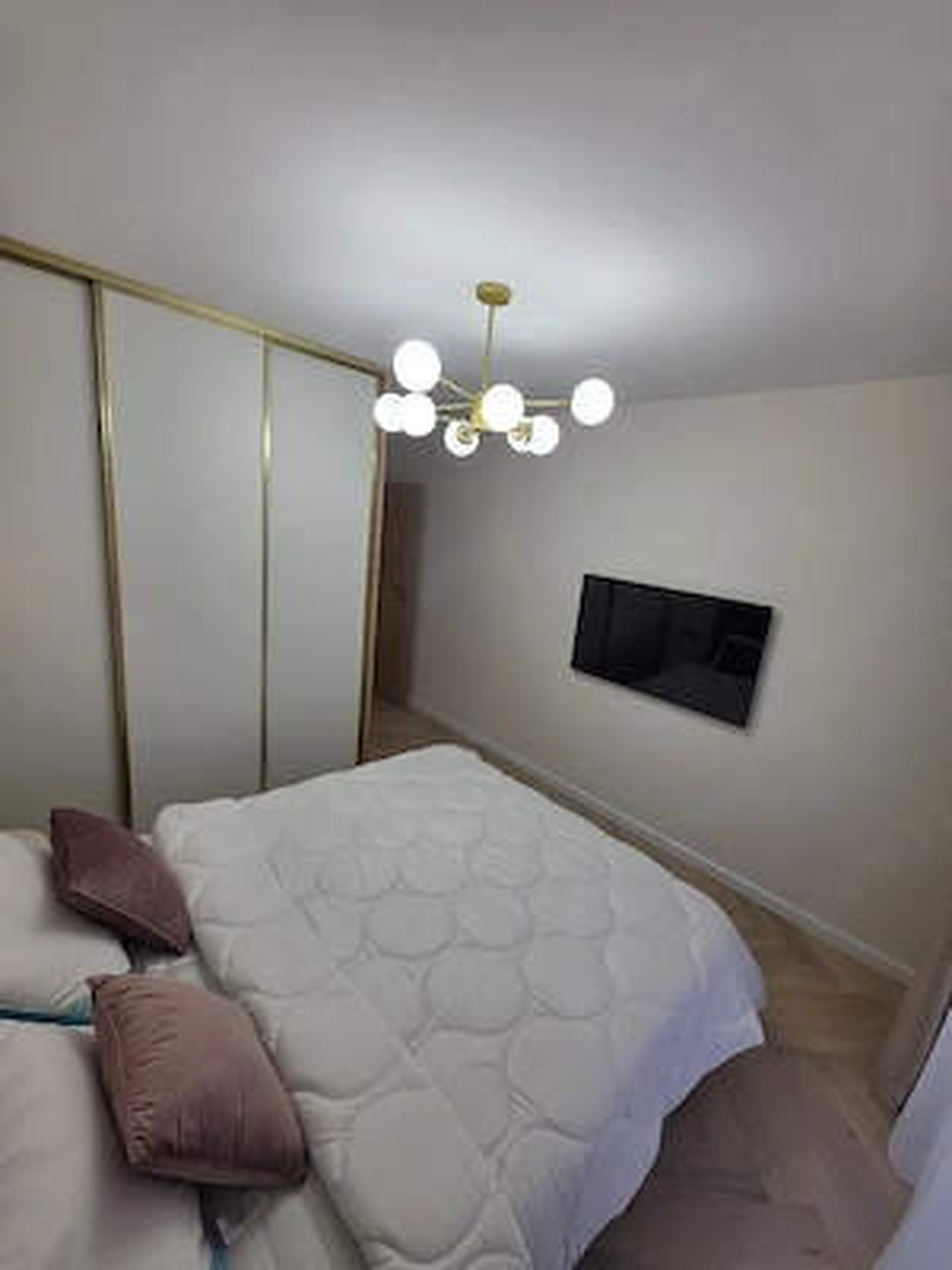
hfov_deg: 89.9
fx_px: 477
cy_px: 635
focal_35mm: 13
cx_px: 476
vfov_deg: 106.2
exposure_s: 1/104
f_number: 1.9
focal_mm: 2.2
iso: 20
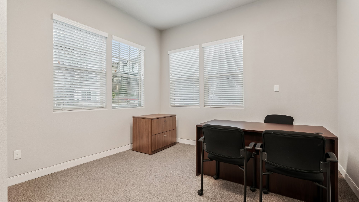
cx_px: 178
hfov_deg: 95.9
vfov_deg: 63.9
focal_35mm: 17
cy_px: 101
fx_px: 162
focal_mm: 16
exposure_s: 1/8
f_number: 8
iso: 400
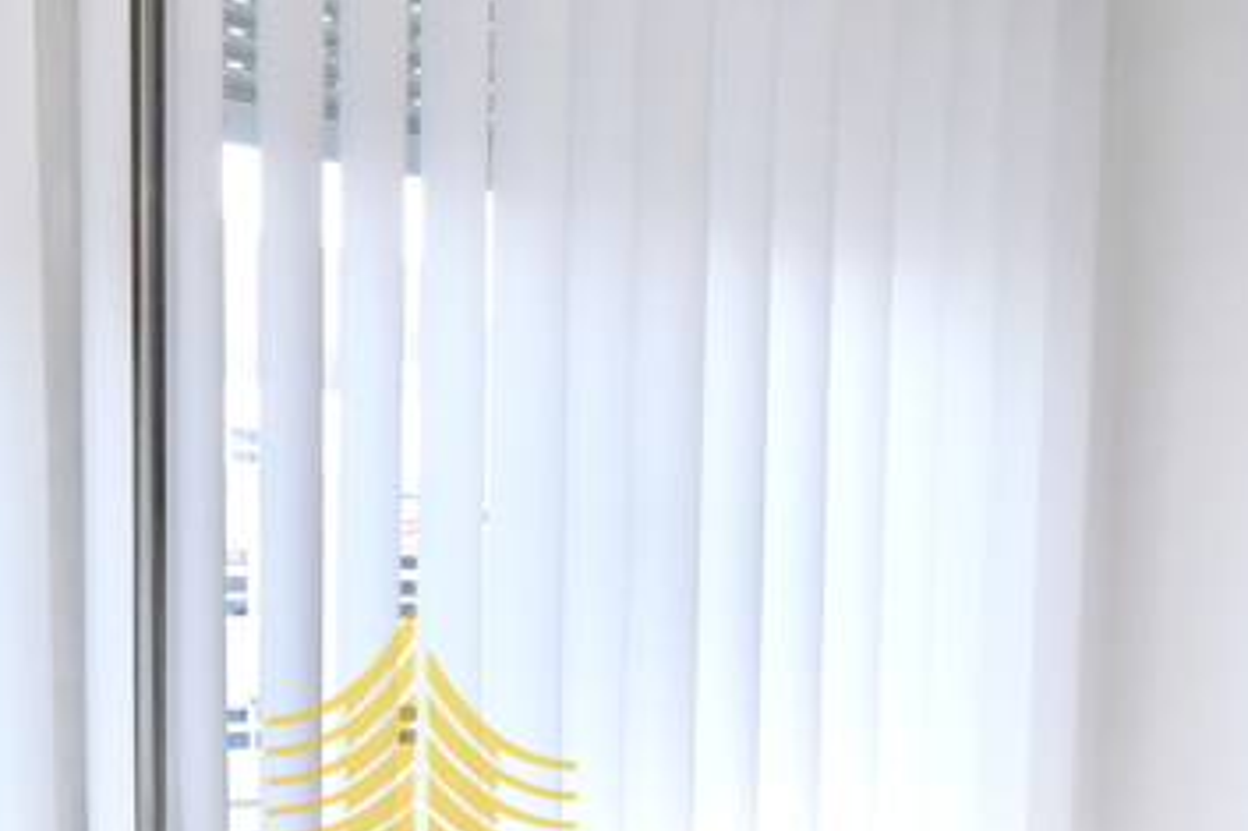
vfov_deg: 25.1
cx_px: 421
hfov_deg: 38.5
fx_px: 1767
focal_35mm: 51
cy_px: 842
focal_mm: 10
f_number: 4.5
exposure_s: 1/30
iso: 200
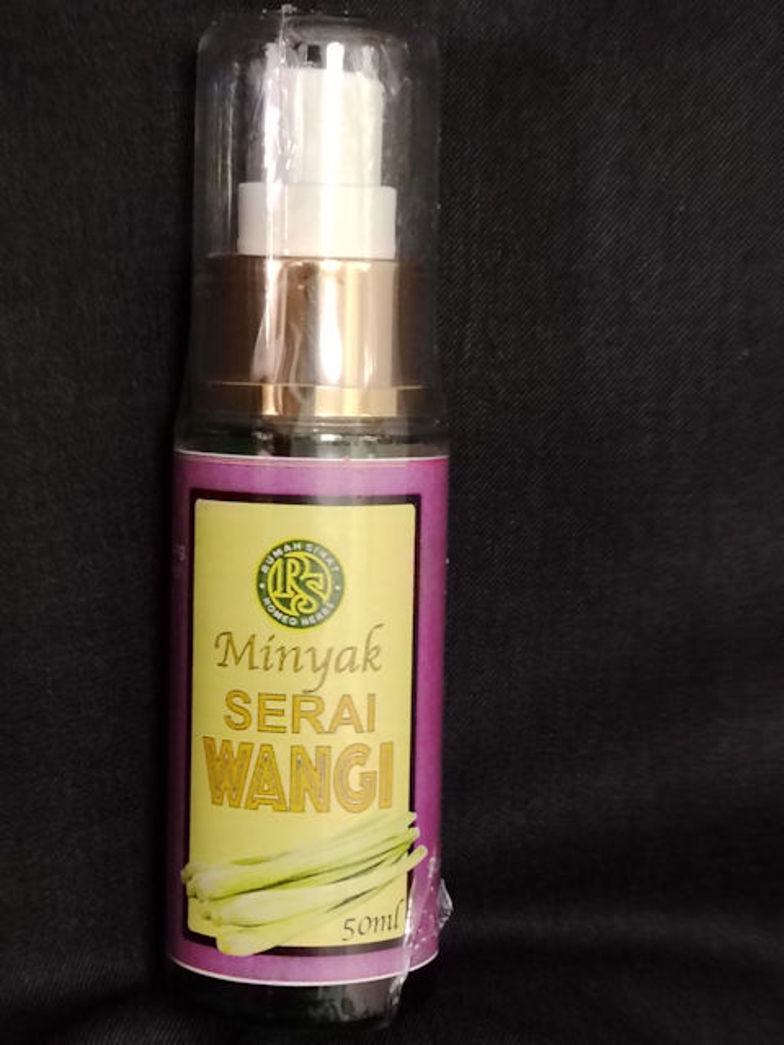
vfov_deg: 27.4
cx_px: 392
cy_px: 522
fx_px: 2144
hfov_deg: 20.7
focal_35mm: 71
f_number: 1.75
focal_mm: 5.25
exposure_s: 1/25
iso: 3144
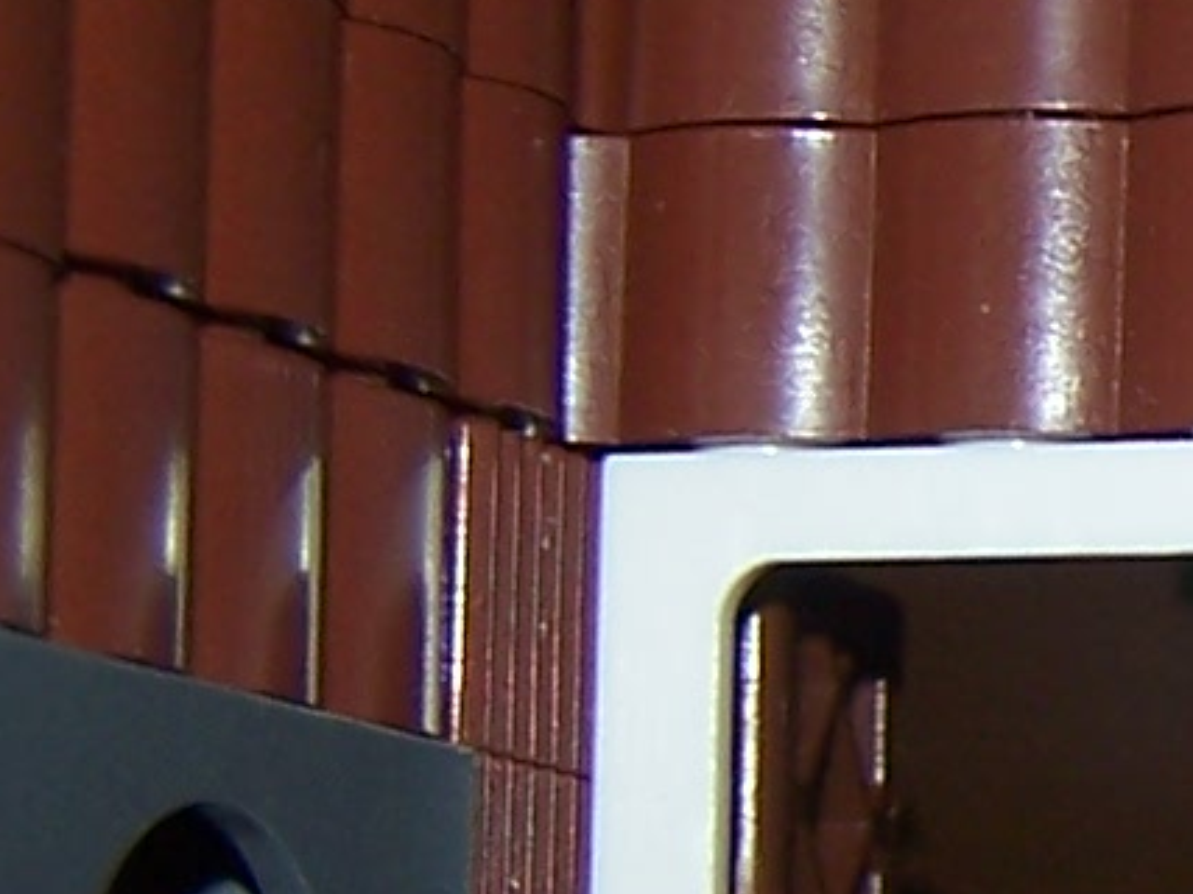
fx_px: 7063
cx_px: 2679
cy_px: 964
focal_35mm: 205
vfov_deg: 7.2
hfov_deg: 8.9
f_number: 2.8
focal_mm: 6.3
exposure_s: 1/60
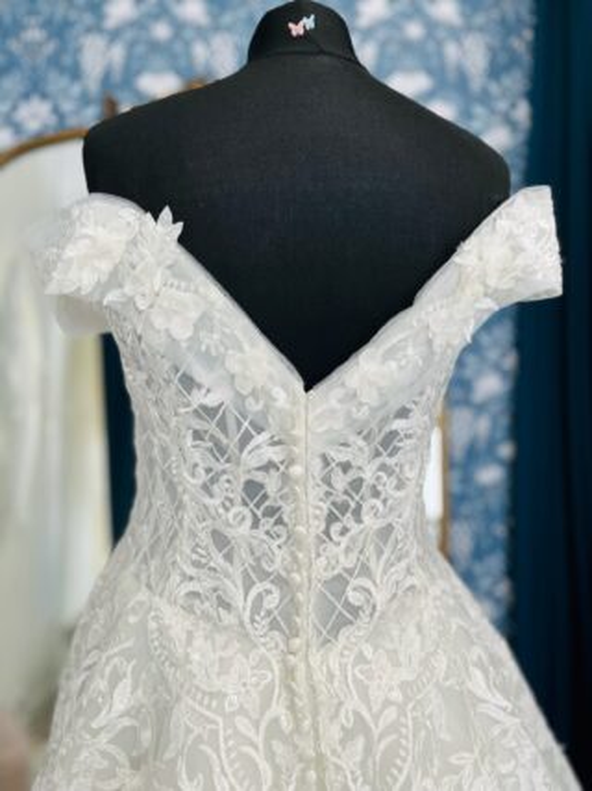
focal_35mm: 26
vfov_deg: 67.3
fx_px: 593
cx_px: 296
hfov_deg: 53.0
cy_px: 396
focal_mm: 5.1
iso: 40
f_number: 1.6
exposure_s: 1/122
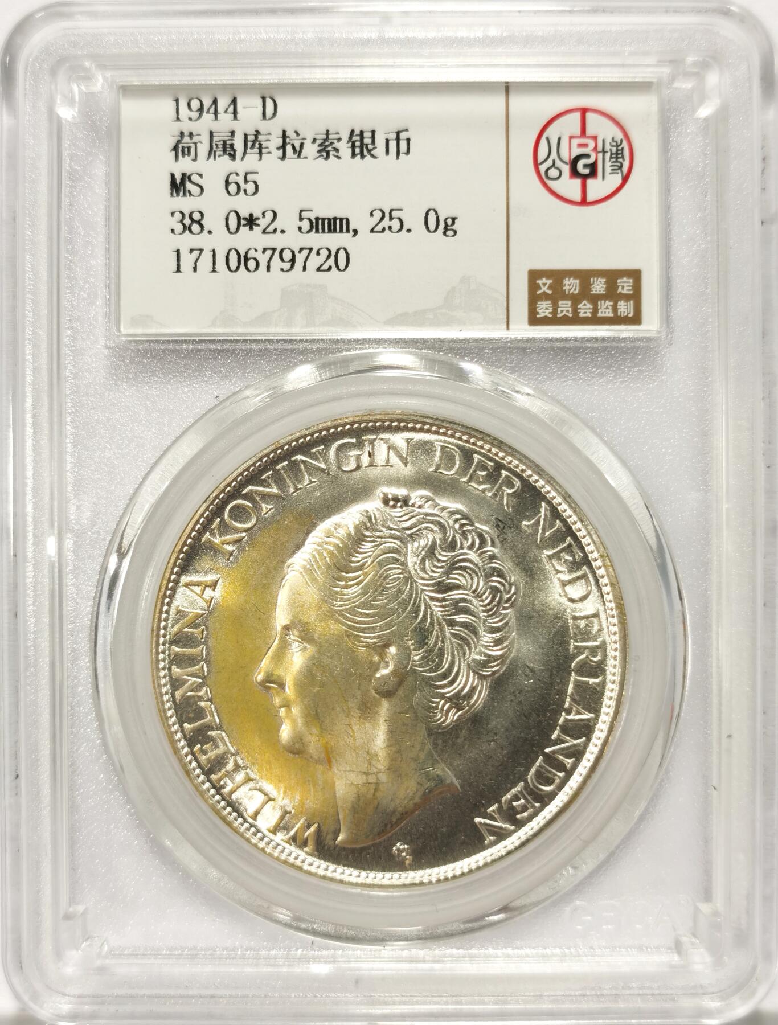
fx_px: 1606
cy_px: 512
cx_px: 389
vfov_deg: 35.4
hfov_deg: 27.2
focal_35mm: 54
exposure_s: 1/100
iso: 100
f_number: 16
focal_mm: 5.56
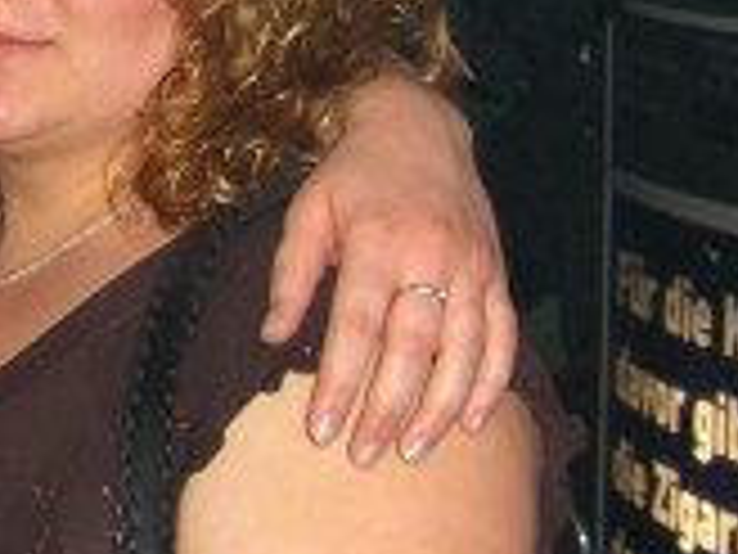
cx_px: -202
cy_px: 126
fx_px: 2963
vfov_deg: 10.6
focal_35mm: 139
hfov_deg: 13.7
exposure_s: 1/60
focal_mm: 7.9
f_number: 2.8
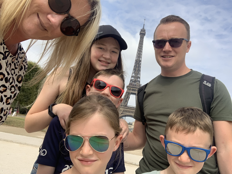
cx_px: 116
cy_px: 87
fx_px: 214
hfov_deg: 56.8
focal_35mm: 32
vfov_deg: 44.2
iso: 16
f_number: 2.2
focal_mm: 2.87
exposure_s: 1/831
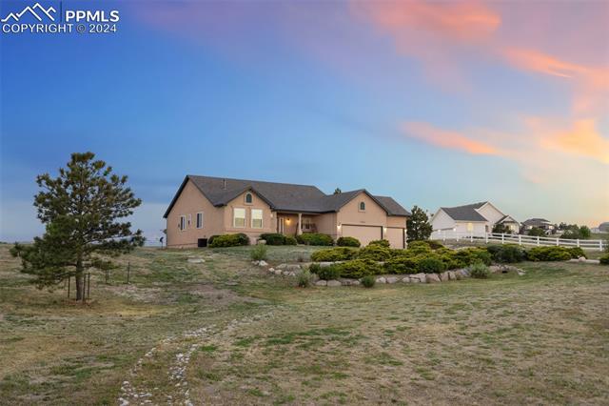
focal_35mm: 32
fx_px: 541
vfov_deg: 41.1
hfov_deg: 58.7
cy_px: 203
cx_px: 304
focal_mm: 32
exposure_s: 1/4
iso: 200
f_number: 7.1
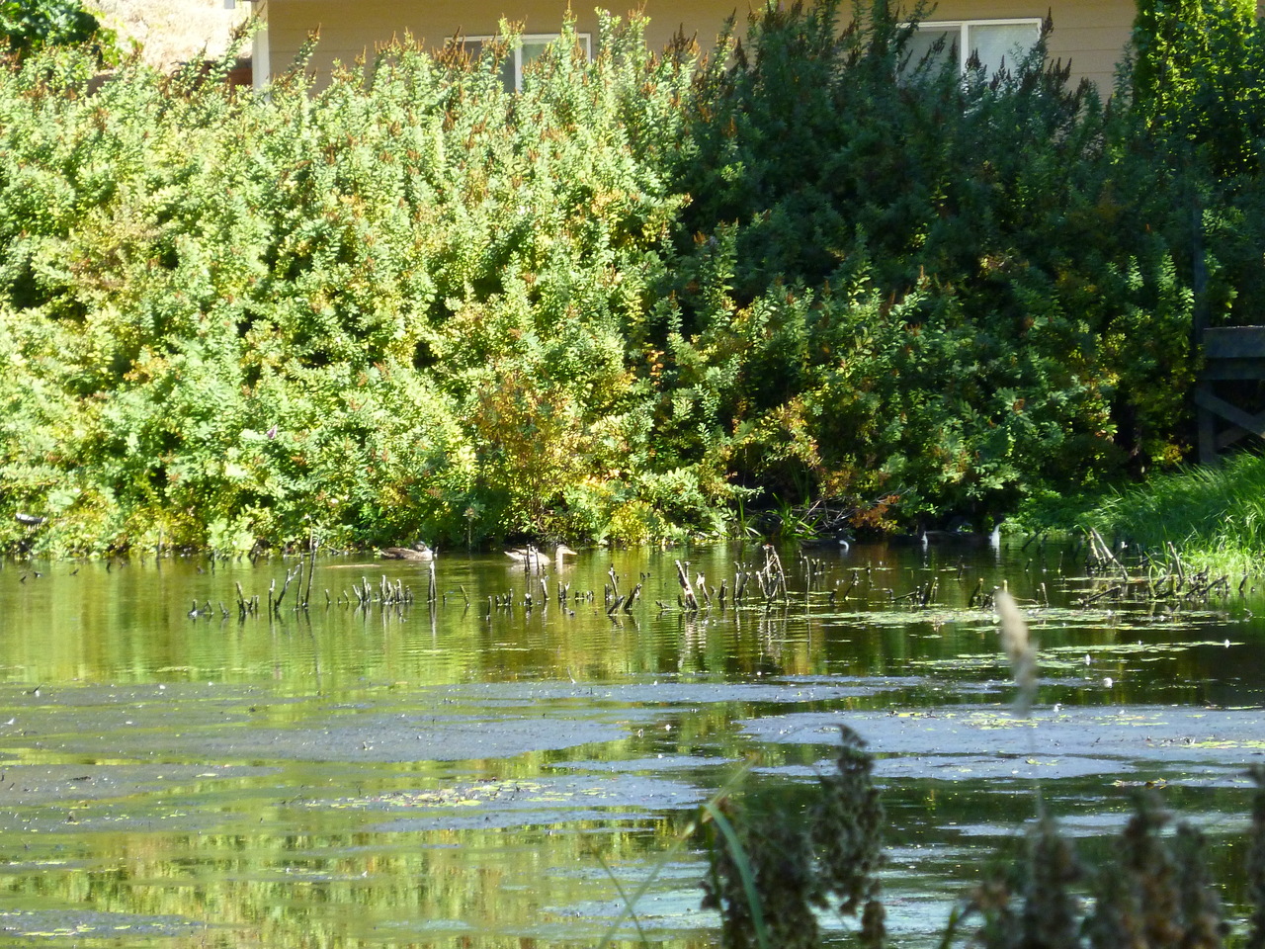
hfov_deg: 7.9
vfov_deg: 5.9
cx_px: 632
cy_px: 474
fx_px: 9136
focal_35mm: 250
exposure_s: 1/125
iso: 250
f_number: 5.9
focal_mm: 36
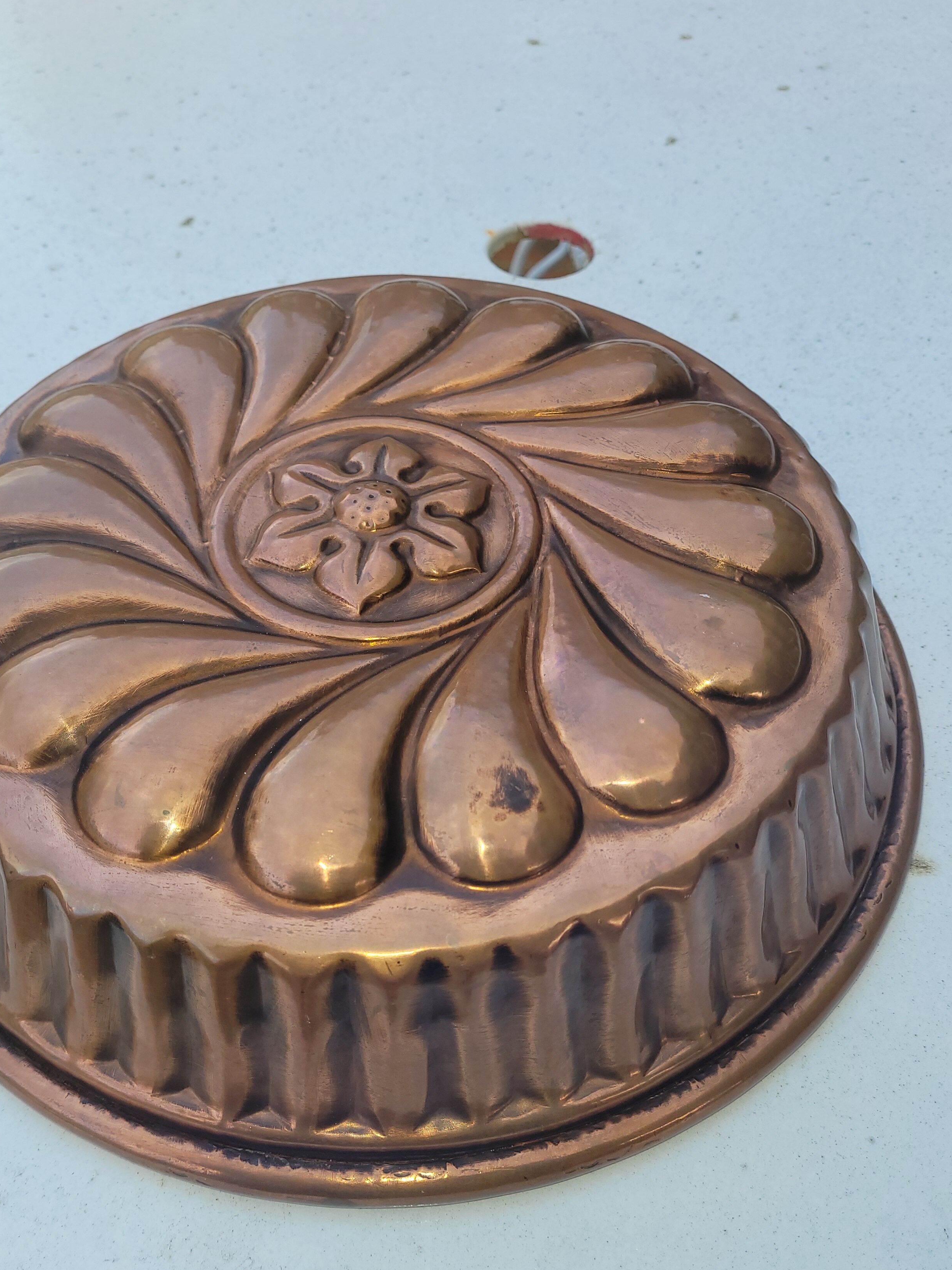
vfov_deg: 56.6
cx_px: 389
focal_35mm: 32
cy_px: 717
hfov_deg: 44.0
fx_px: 1173
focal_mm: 5.4
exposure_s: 1/394
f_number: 1.8
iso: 40
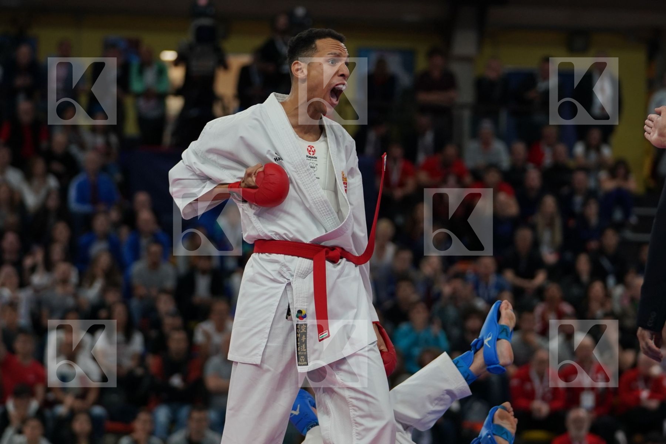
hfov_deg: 12.7
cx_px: 333
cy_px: 222
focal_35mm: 162
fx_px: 2997
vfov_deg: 8.5
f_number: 2.8
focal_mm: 108
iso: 1250
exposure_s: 1/1000
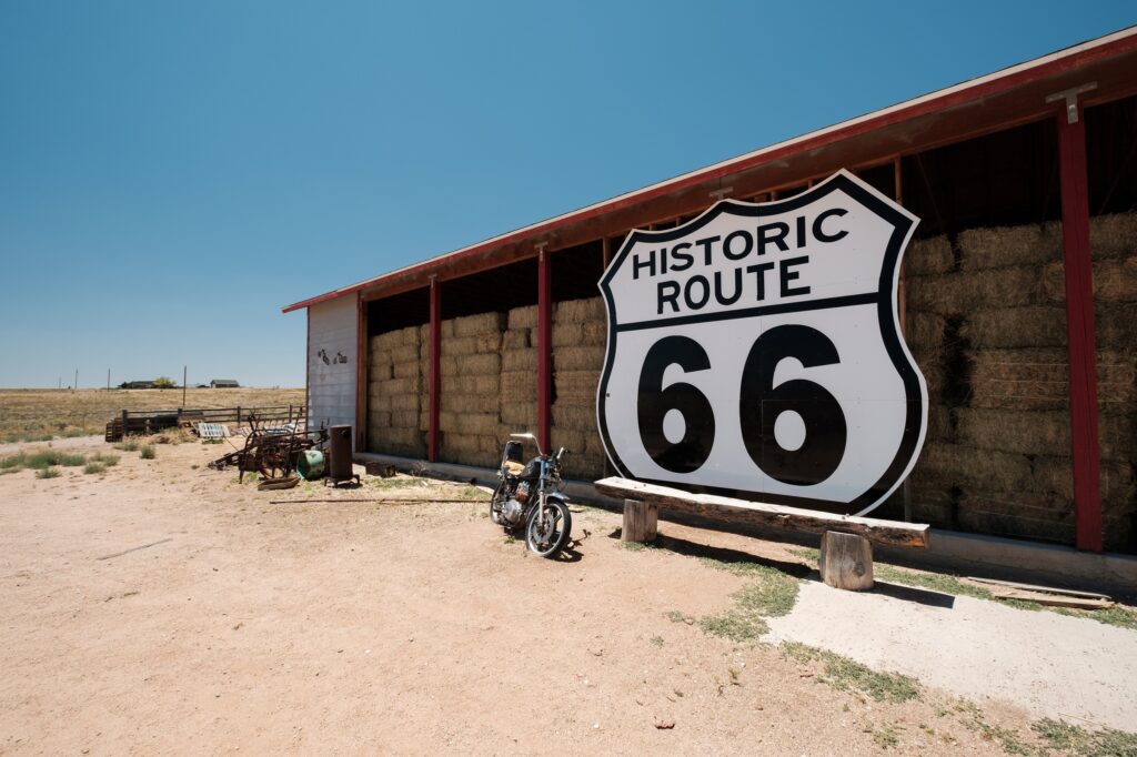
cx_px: 568
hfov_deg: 100.4
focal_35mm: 15
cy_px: 378
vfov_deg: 77.3
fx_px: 474
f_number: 8
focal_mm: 10
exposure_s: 1/120
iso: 200
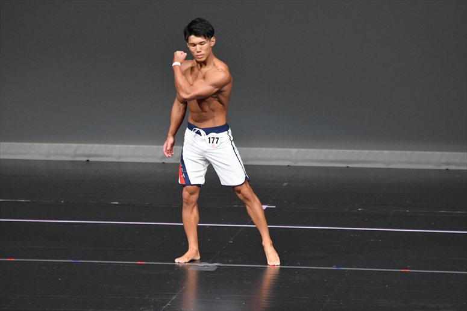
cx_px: 234
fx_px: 4473
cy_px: 156
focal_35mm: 345
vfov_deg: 4.0
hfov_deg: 6.0
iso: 4000
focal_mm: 230
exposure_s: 1/400
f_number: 5.6
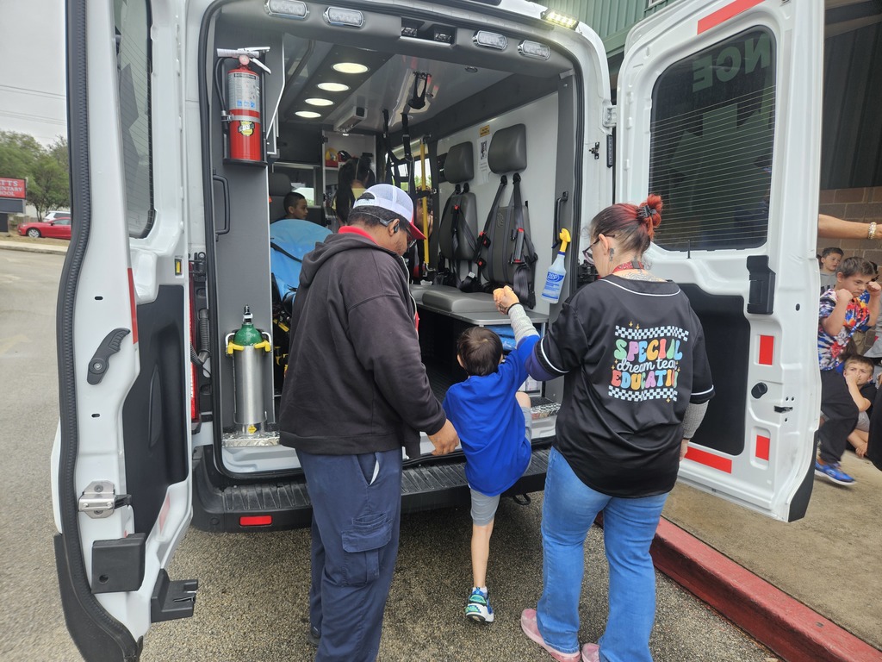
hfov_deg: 73.9
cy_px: 331
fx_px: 586
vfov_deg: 58.9
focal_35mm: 23
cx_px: 441
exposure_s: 1/195
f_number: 1.8
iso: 25
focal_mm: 5.4
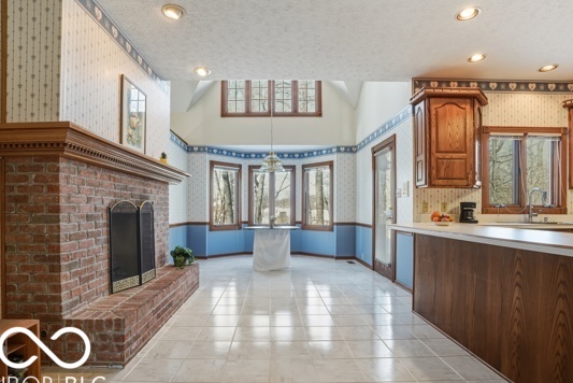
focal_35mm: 18
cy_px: 208
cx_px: 271
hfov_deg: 89.9
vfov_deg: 67.3
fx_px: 287
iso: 250
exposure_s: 1/50
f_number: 9
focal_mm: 16
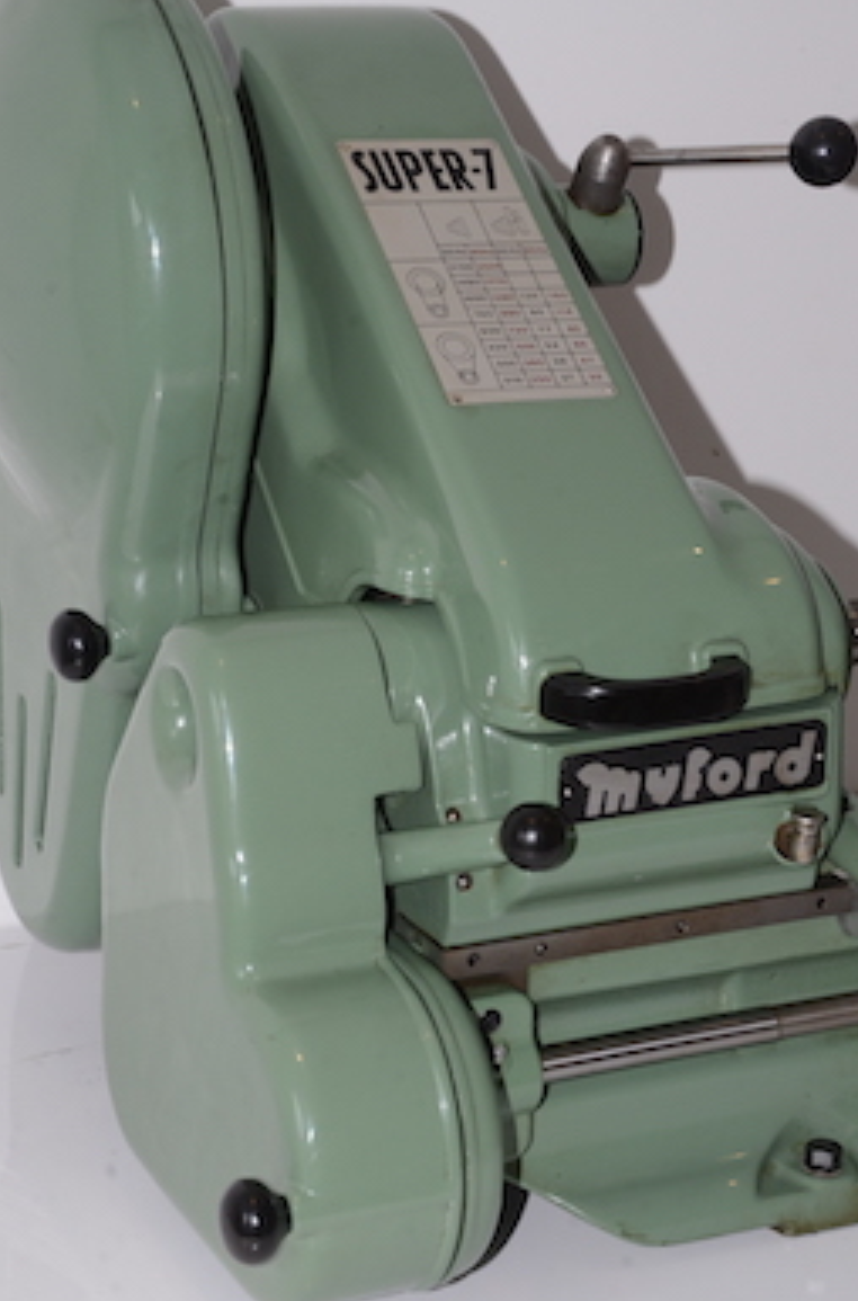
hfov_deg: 15.5
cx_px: 443
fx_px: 3152
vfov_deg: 23.3
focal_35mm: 88
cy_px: 642
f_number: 14
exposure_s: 1/60
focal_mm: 55
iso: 800
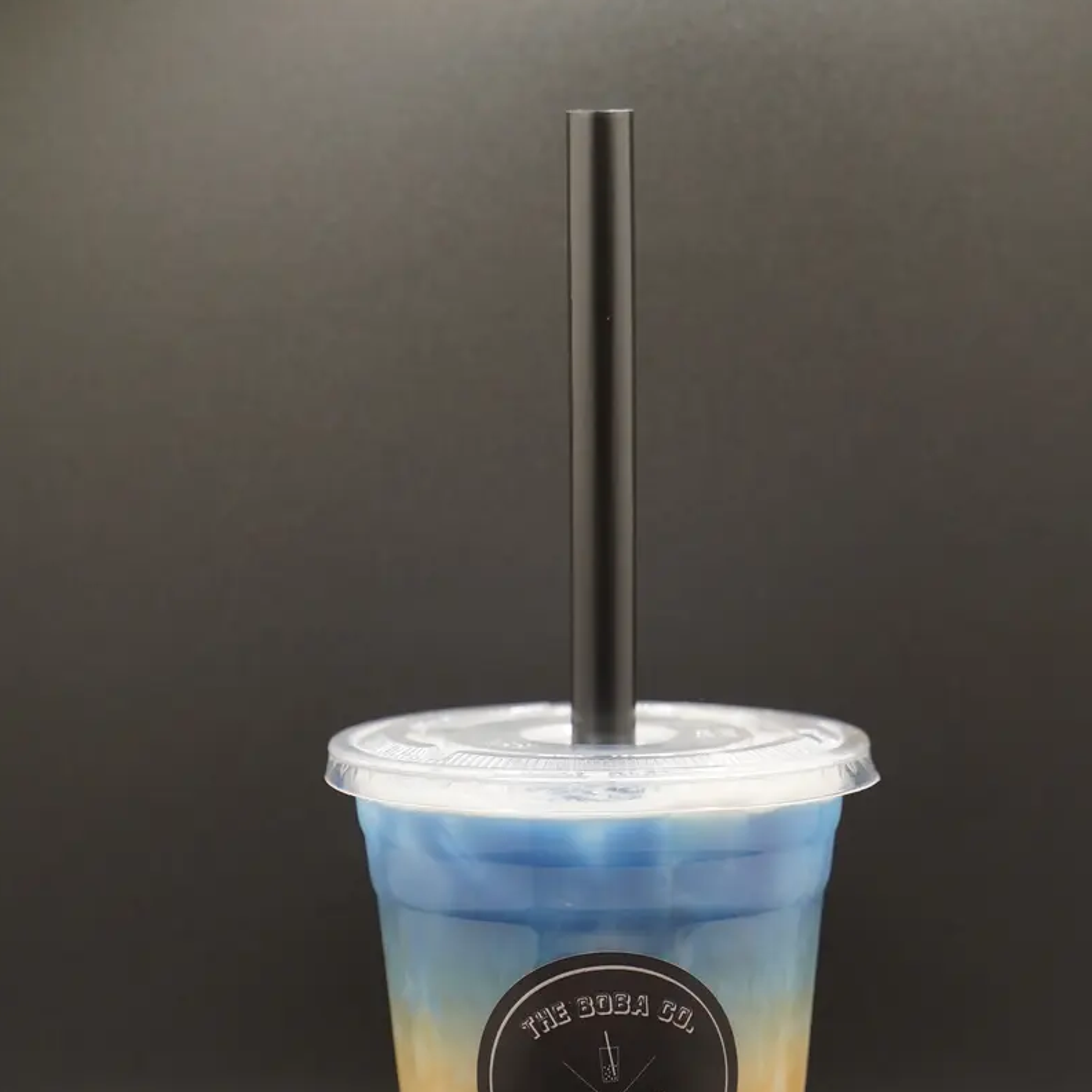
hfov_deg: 12.1
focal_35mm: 144
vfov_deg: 12.1
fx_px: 5139
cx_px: 547
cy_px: 797
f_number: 4.5
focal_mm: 75
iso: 800
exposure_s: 1/250
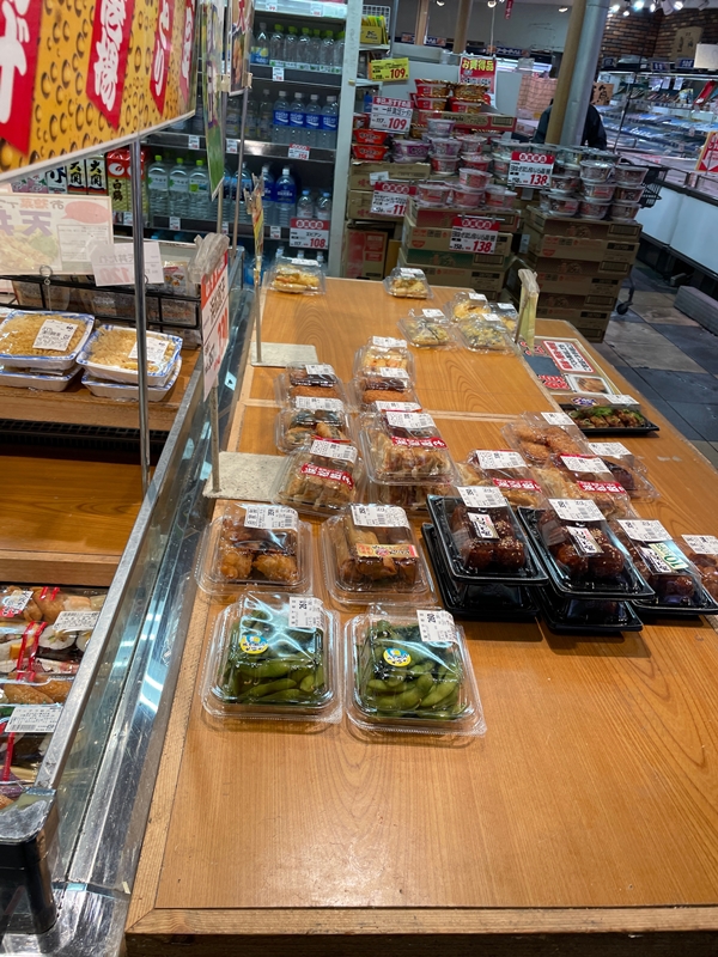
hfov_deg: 53.1
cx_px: 359
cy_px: 478
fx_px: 719
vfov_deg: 67.3
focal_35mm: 26
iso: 40
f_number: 1.6
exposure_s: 1/120
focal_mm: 4.2
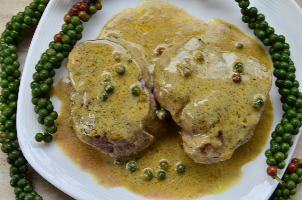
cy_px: 100
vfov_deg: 18.1
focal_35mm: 75
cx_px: 151
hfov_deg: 27.0
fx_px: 628
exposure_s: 1/25
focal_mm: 50
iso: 100
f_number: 16
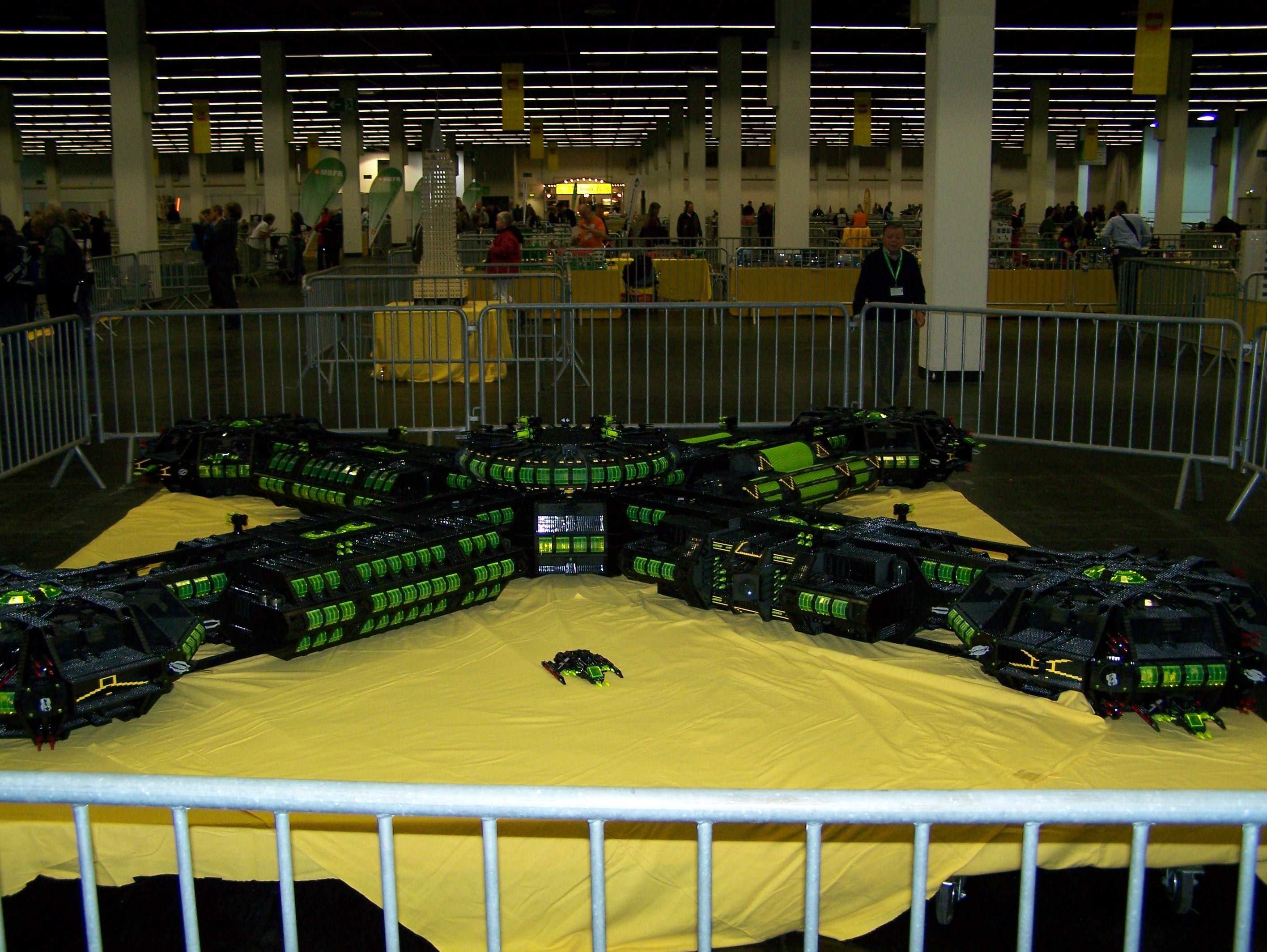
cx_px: 634
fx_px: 1392
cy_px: 476
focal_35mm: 38
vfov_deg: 37.8
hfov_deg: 48.9
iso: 160
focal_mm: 6.3
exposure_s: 1/60
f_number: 2.8
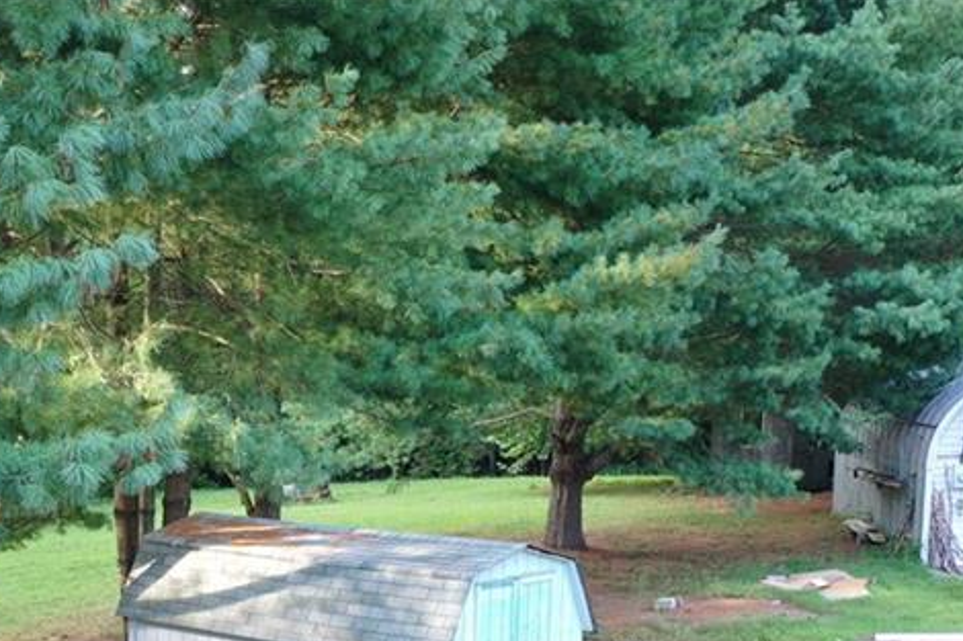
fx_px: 1631
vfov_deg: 21.2
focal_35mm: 61
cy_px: 692
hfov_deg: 32.6
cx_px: 330
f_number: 2.8
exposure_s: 1/30
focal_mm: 10.26
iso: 250
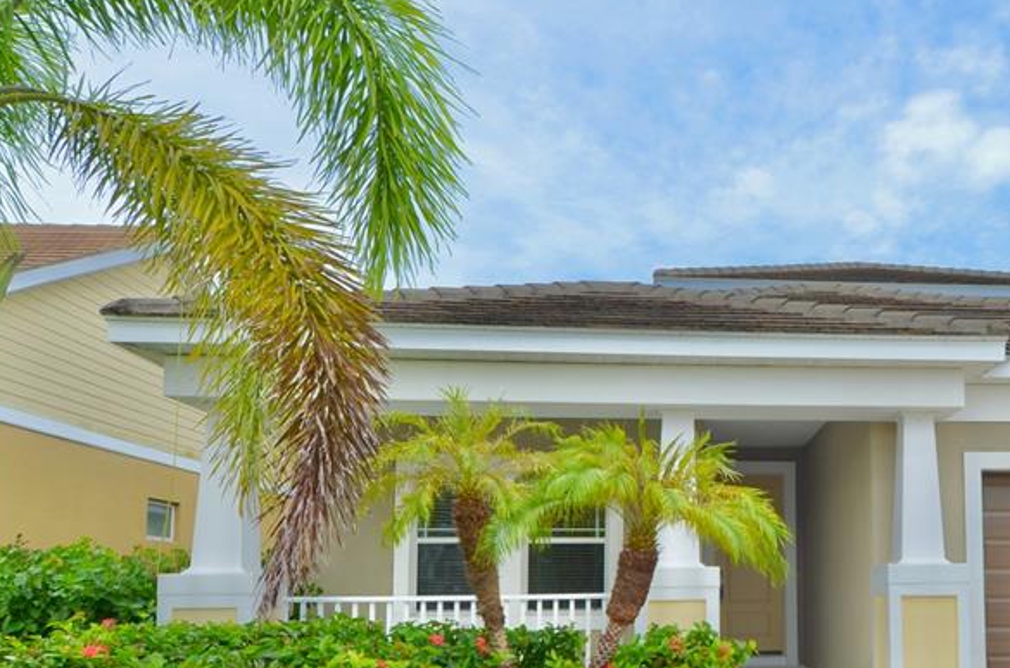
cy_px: 513
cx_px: 760
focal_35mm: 63
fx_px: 1763
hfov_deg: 31.4
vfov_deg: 21.3
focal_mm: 24
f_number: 8
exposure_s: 1/250
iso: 125
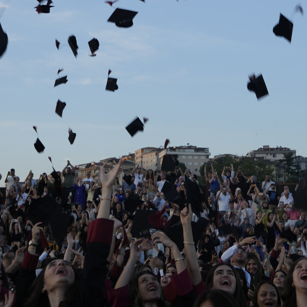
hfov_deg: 34.7
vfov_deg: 34.7
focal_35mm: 49
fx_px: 492
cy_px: 155
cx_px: 163
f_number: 5
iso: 100
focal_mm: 38
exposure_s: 1/100
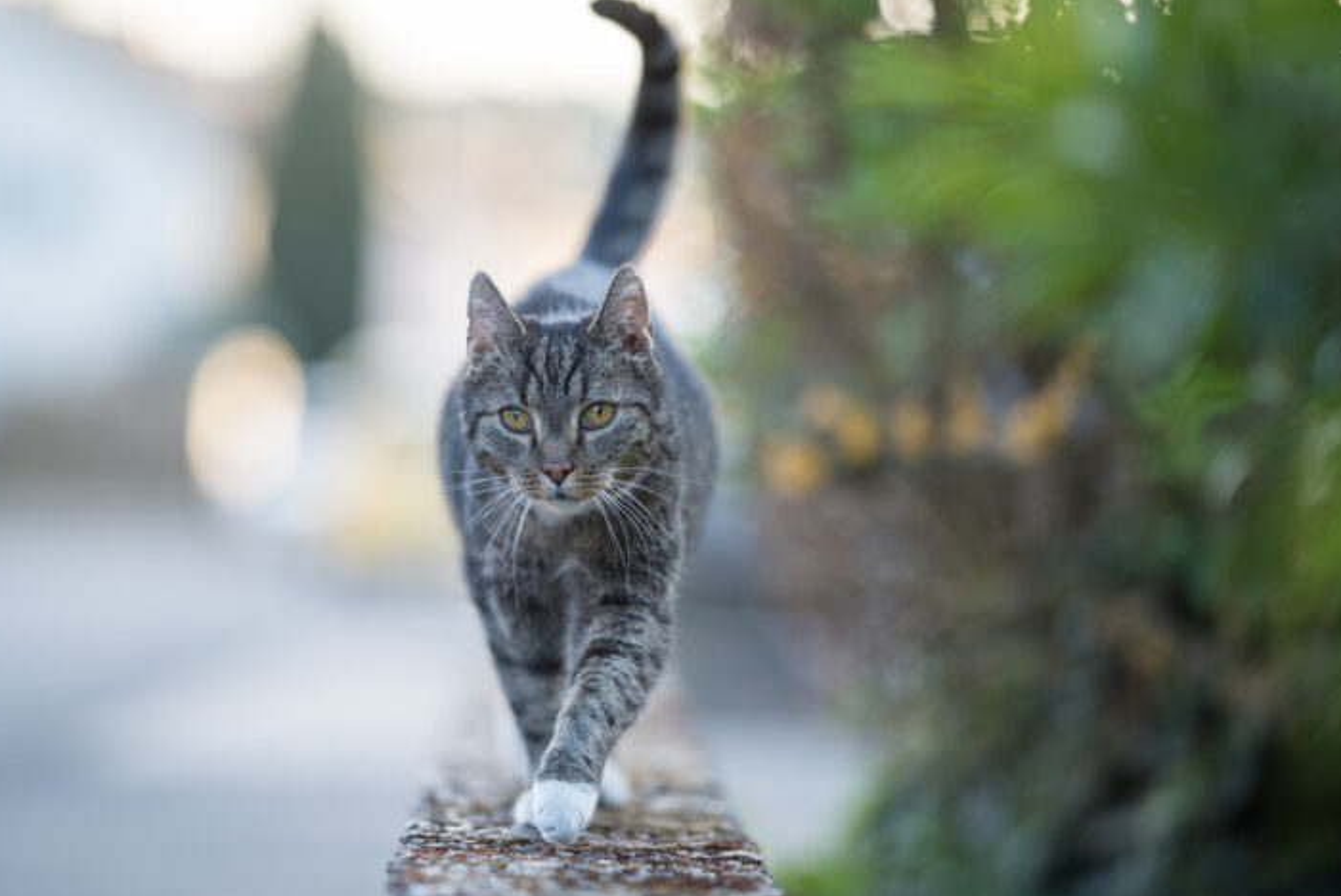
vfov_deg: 8.8
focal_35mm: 156
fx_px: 5813
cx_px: 599
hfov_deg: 13.2
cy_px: 441
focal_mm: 135
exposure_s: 1/640
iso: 320
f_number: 1.8
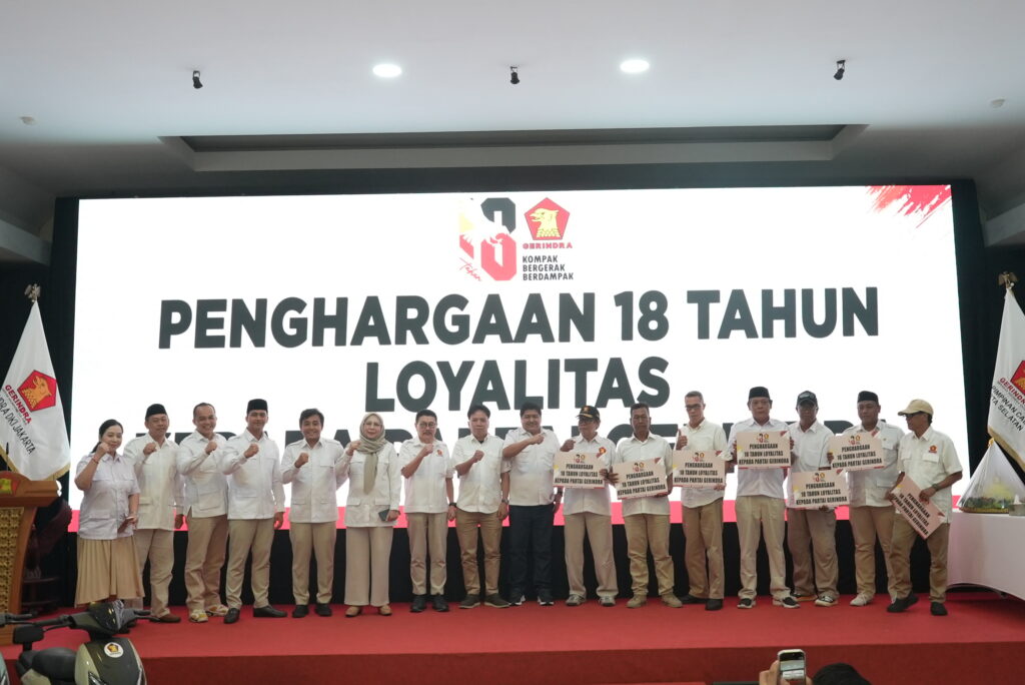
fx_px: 1026
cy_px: 342
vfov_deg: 36.9
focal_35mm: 36
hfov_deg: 53.1
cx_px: 512
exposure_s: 1/60
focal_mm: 24
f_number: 7.1
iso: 2500
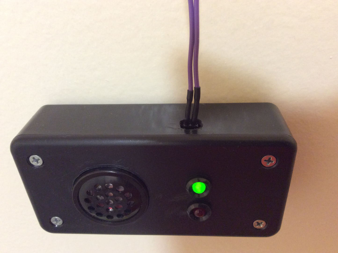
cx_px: 169
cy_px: 126
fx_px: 312
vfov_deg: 44.1
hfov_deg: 56.9
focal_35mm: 32
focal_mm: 3.3
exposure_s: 1/24
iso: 200
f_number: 2.4
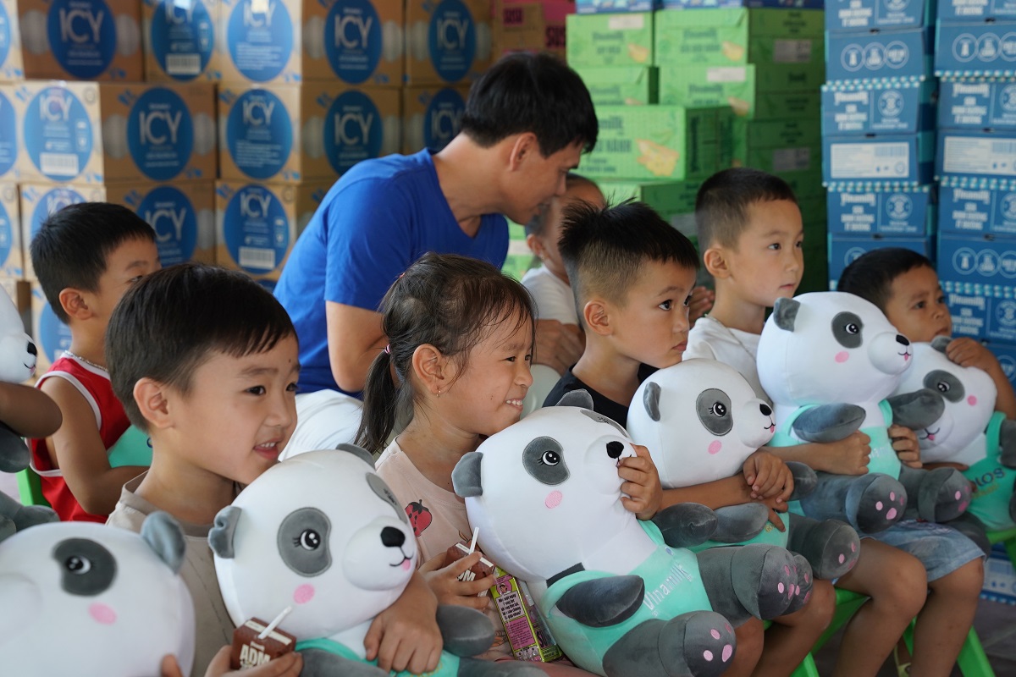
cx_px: 508
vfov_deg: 21.1
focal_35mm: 64
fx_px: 1820
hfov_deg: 31.2
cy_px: 338
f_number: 5.6
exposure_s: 1/125
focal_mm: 64.5
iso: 800
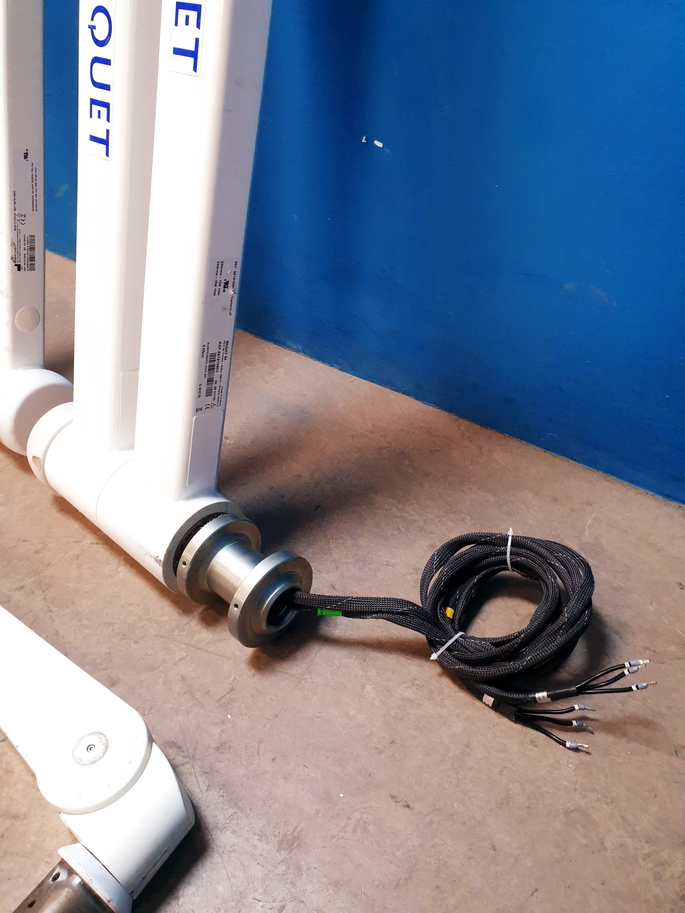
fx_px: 686
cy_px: 456
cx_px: 342
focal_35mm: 26
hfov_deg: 53.1
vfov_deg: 67.3
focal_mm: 4.3
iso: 320
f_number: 2.4
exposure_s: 1/50
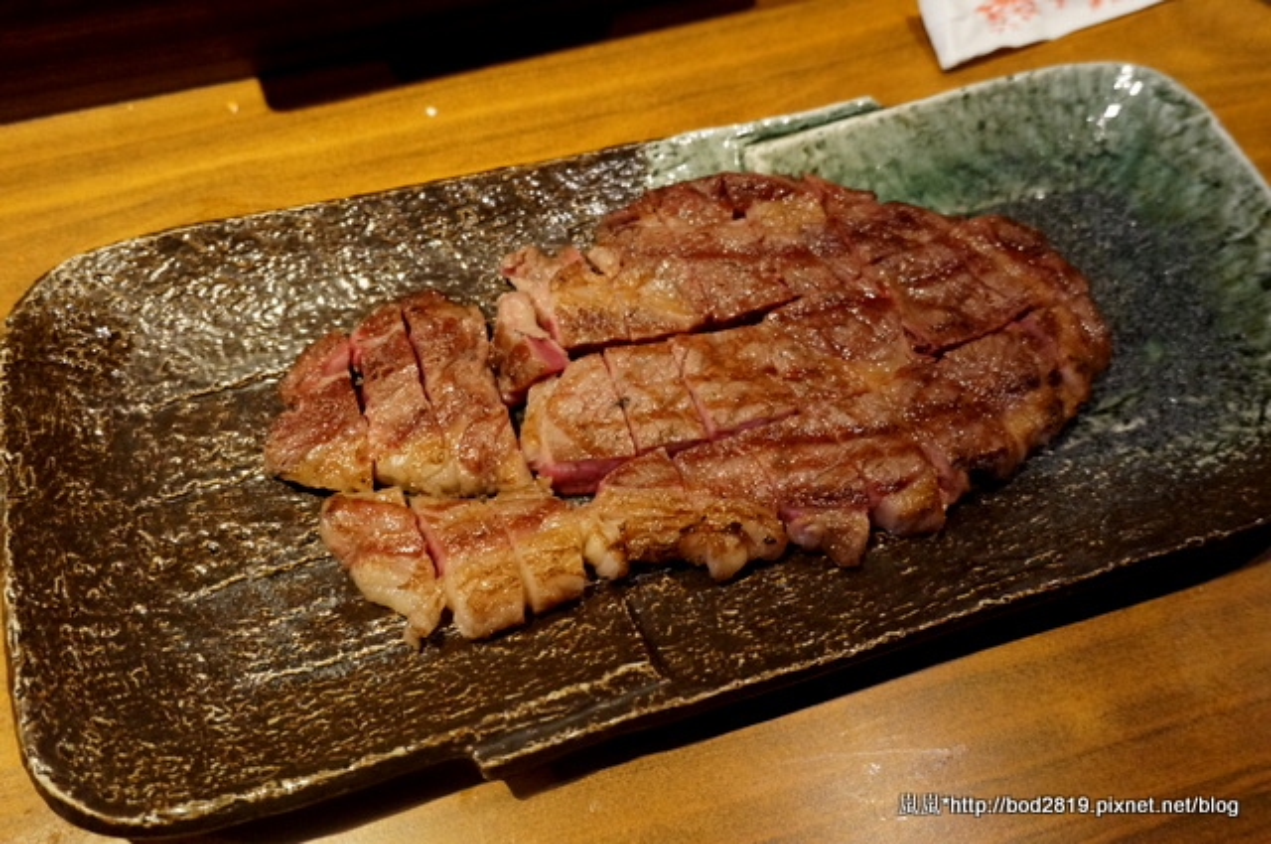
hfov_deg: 59.6
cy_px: 422
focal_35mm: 32
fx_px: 1111
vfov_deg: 41.6
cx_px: 636
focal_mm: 21
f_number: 4
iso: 3200
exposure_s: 1/15
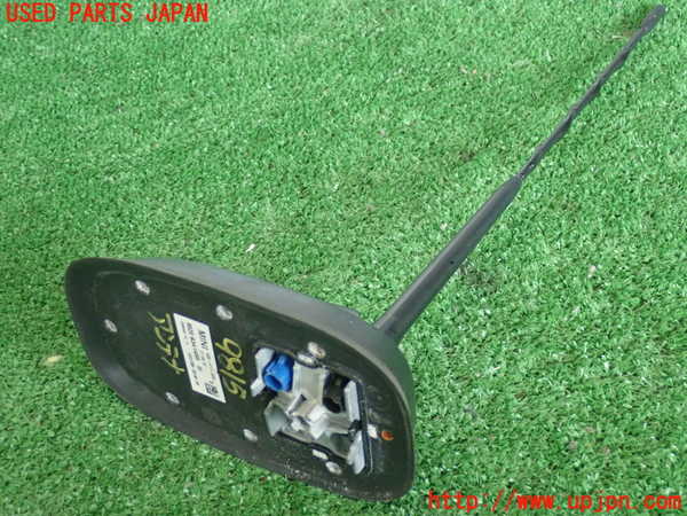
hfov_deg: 36.2
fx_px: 1052
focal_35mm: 53
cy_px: 258
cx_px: 344
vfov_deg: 27.5
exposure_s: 1/80
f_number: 3.4
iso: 800
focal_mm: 9.61
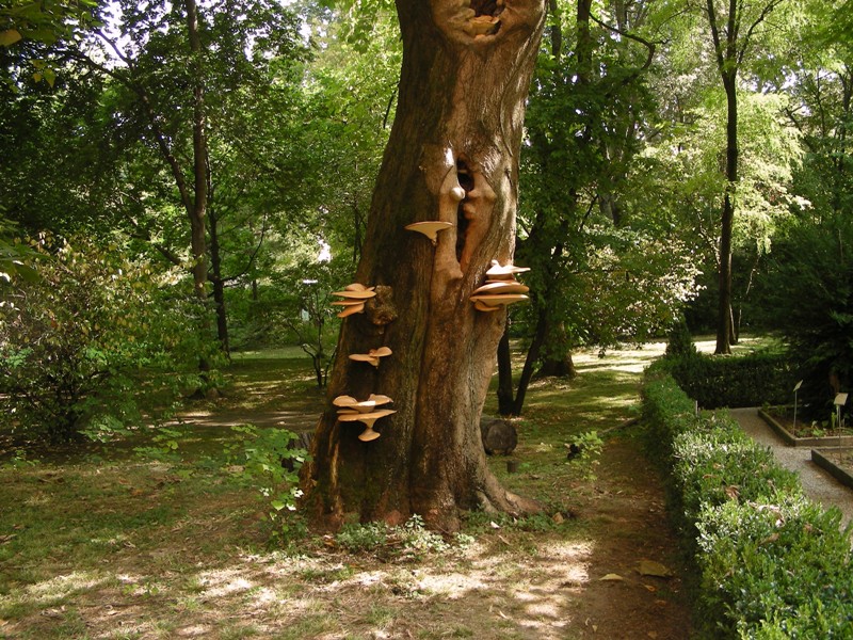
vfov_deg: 37.7
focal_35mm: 38
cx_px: 426
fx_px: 936
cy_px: 320
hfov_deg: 49.0
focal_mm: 6.3
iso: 50
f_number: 3.5
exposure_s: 1/55.7
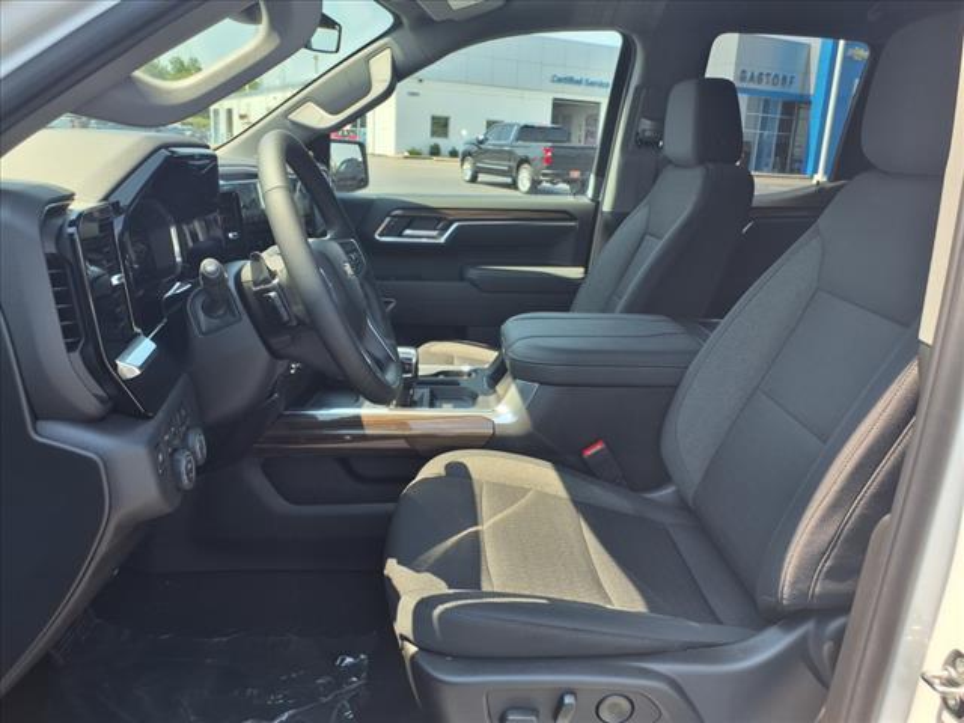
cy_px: 362
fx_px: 752
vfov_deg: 51.4
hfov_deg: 65.3
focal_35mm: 27
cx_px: 482
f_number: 1.9
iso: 40
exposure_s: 1/333
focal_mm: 3.58
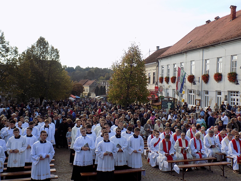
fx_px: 285
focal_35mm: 41
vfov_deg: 35.1
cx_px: 120
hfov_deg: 45.8
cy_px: 90
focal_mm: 7.3
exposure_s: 1/400
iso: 80
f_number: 3.6
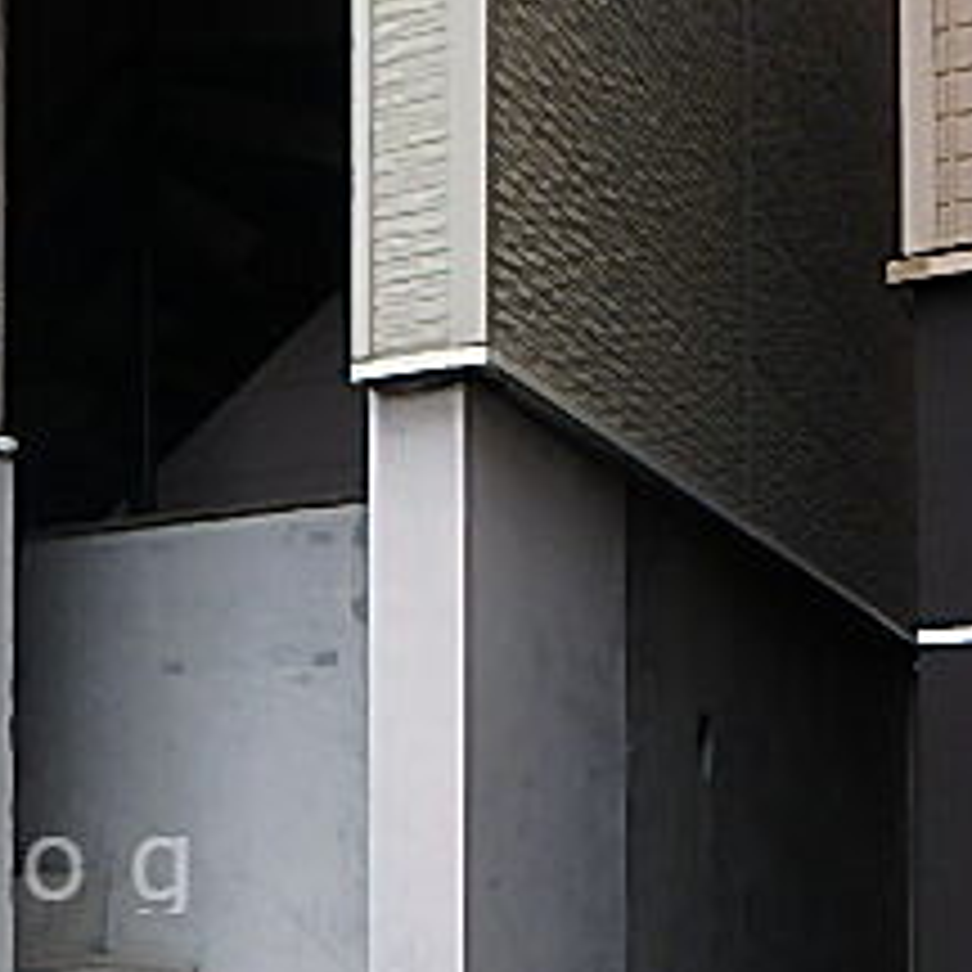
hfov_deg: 28.3
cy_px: 860
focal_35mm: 55
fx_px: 1747
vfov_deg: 29.9
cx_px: -94
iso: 125
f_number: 3.5
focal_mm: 3.7
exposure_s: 1/100
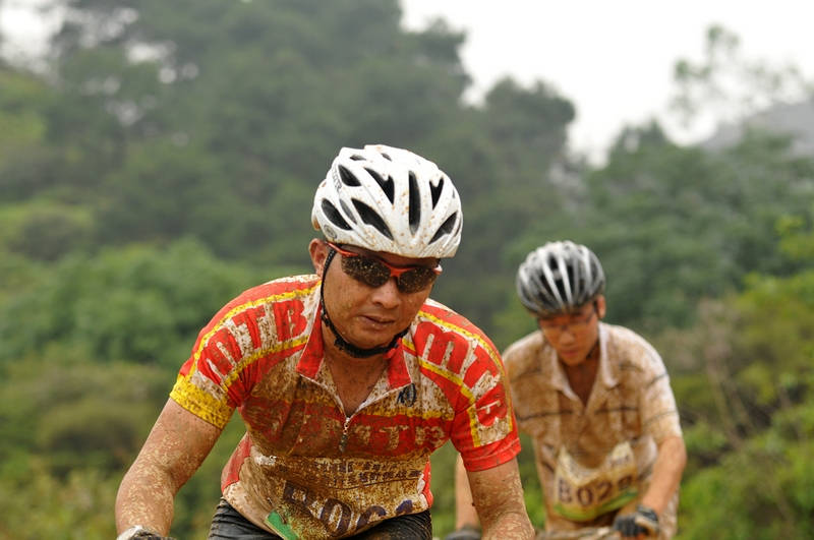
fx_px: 3793
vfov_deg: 8.1
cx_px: 407
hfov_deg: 12.2
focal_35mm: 168
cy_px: 270
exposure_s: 1/500
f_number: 4.5
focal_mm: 112
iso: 320
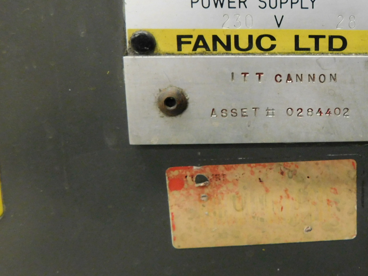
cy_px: 96
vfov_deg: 35.7
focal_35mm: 40
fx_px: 425
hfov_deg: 43.5
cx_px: 318
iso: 400
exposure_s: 1/13
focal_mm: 4
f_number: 3
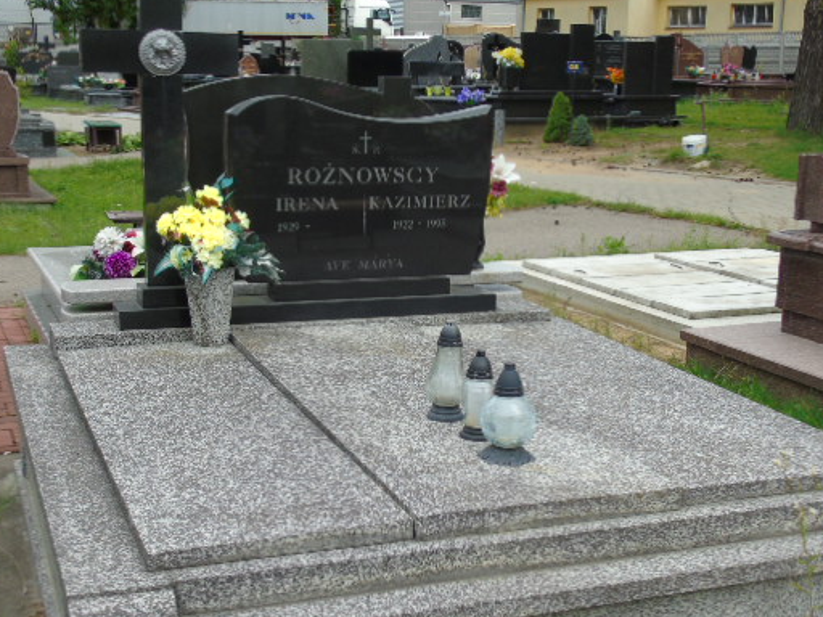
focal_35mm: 50
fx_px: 1189
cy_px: 362
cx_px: 413
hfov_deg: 38.2
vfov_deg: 29.1
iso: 80
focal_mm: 7.1
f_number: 3.9
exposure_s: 1/500
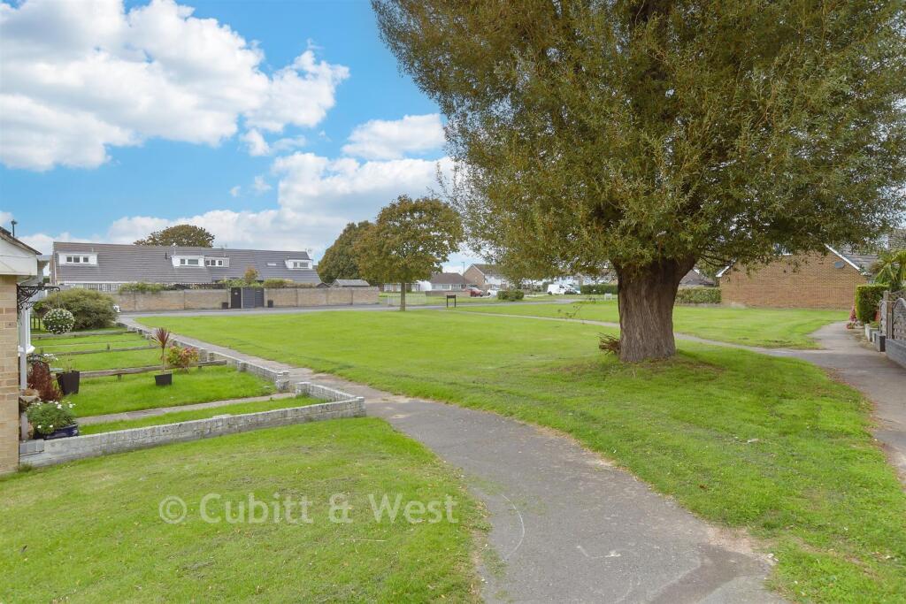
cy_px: 302
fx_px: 554
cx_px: 453
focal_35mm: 22
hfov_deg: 78.6
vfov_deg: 57.2
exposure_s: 1/320
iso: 500
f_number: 8
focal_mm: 15
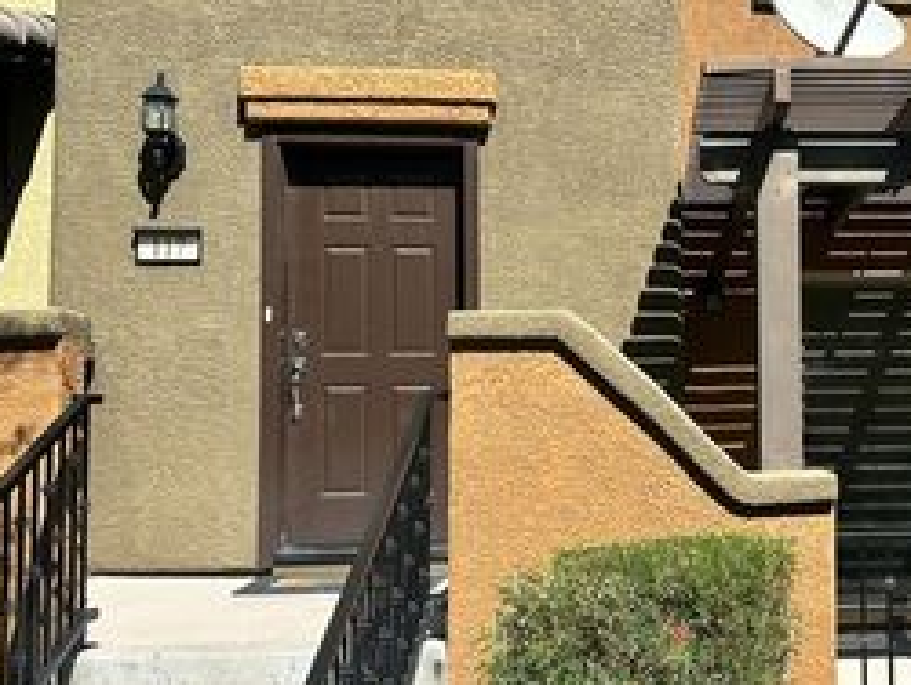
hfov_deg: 37.7
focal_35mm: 48
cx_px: 769
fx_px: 1264
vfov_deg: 30.3
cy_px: 363
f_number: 1.78
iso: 80
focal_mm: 6.86
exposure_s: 1/3472
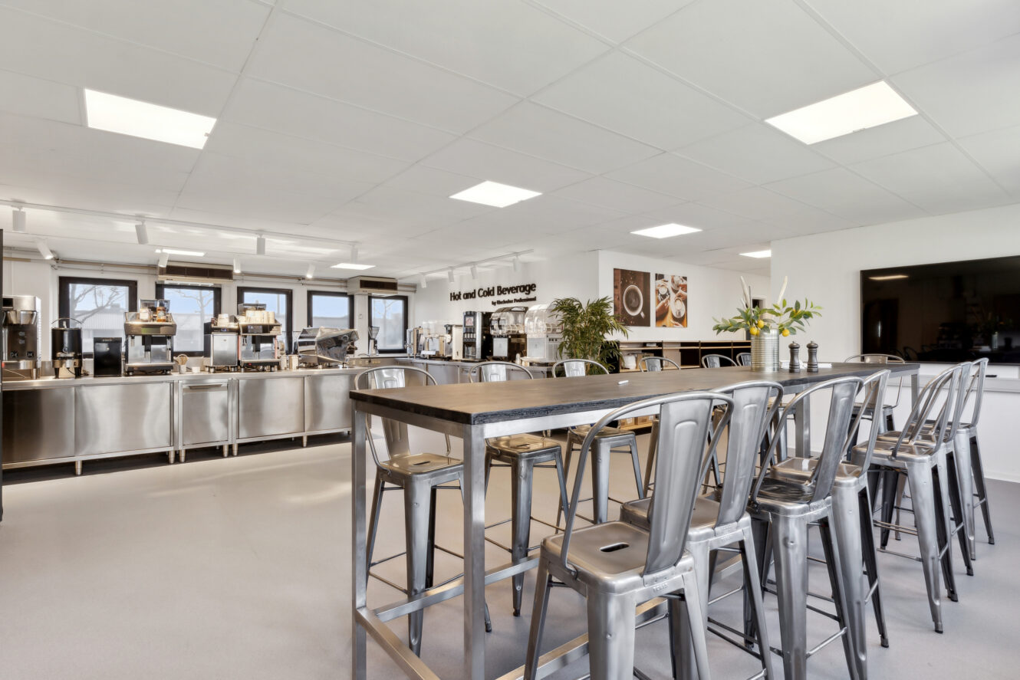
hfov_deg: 85.4
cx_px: 510
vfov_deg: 63.2
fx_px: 553
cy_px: 340
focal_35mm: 20
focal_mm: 13
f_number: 8
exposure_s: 1/25
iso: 200
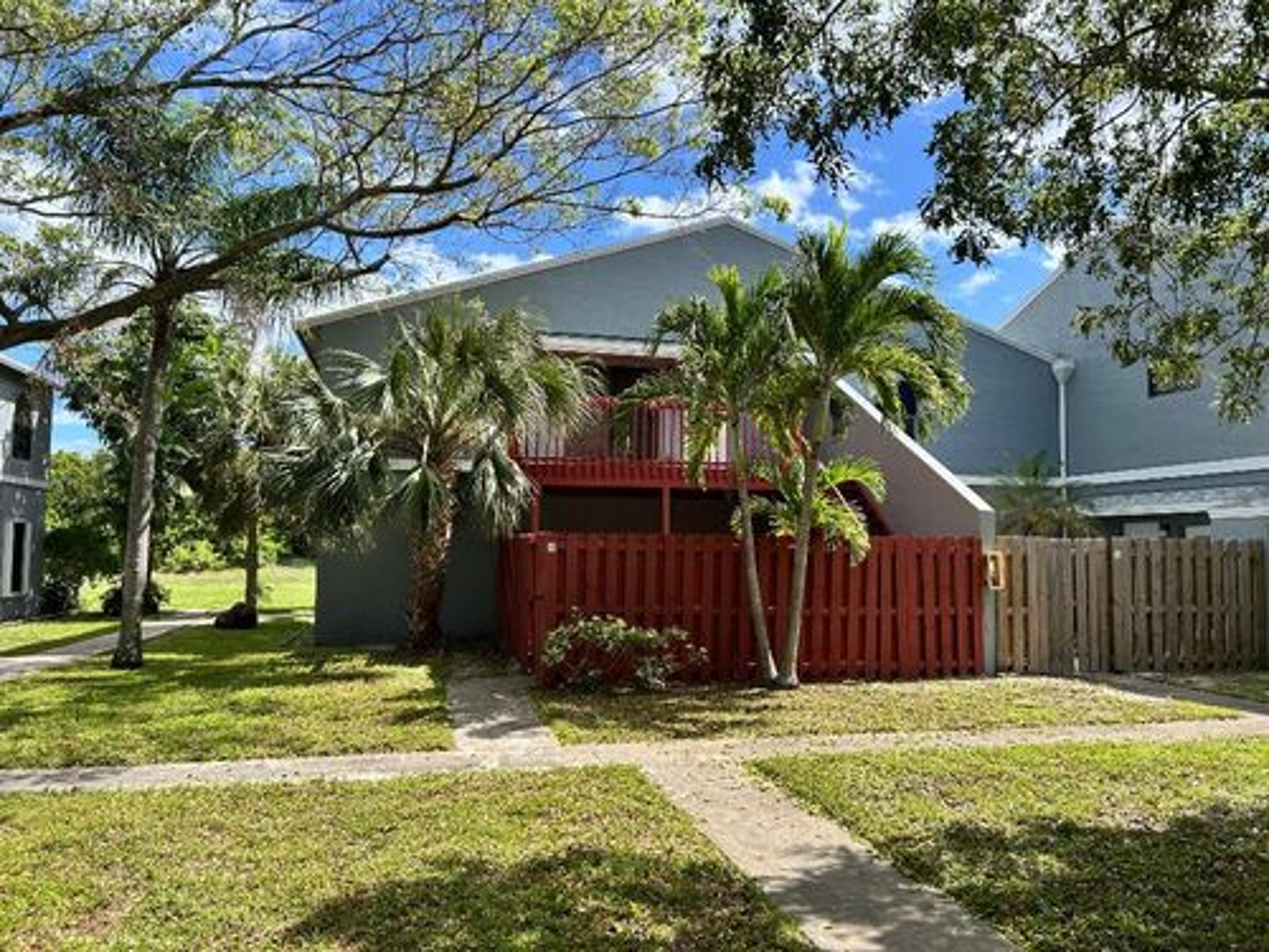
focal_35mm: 26
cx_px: 634
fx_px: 953
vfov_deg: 53.1
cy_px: 476
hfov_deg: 67.3
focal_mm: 5.7
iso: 50
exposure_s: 1/2045
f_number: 1.5
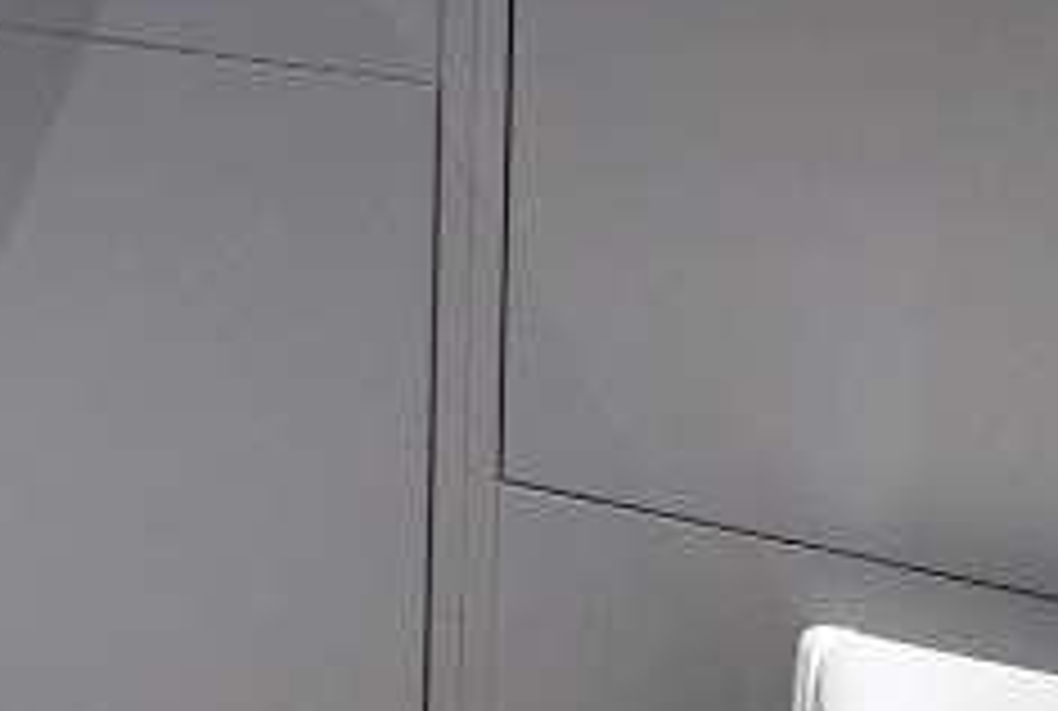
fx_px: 1915
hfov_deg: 26.5
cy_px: -533
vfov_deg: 17.5
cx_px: -297
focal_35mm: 65
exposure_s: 1/30
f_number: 4
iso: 360
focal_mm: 10
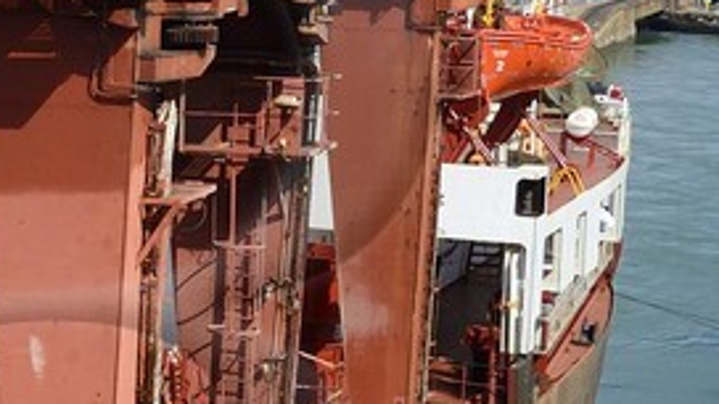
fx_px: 2822
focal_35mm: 148
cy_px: 322
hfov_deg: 14.0
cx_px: -204
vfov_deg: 8.2
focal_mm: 24
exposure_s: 1/400
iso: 200
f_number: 11
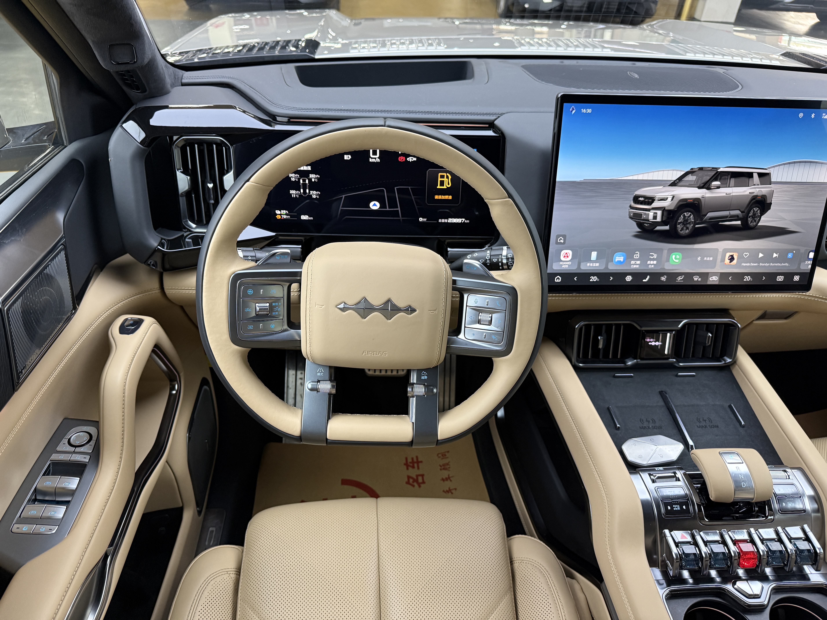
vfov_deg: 56.8
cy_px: 310
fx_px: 573
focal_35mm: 24
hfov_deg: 71.6
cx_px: 414
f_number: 1.78
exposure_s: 1/50
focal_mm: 6.76
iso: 320
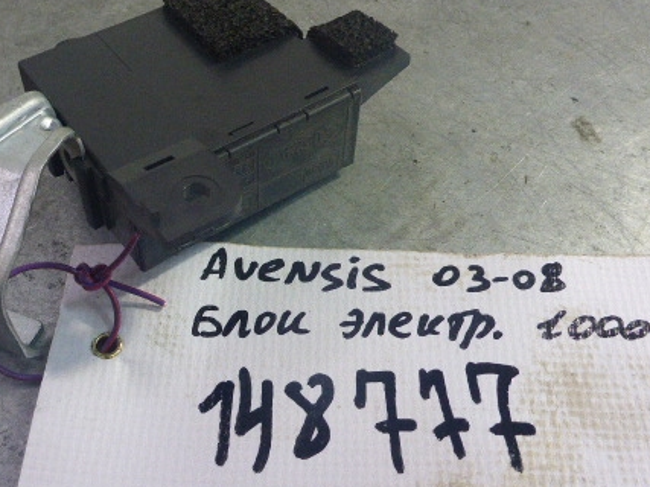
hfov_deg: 44.4
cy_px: 216
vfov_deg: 34.3
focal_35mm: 42
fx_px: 788
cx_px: 244
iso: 400
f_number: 3.3
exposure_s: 1/50
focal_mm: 4.9
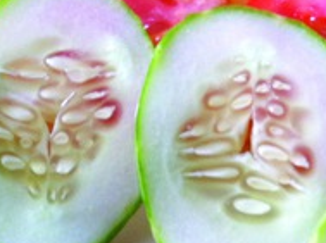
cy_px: 394
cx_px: -19
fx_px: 1269
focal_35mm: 135
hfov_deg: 14.4
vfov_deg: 10.5
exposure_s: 1/24
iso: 80
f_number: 2.8
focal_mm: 3.85
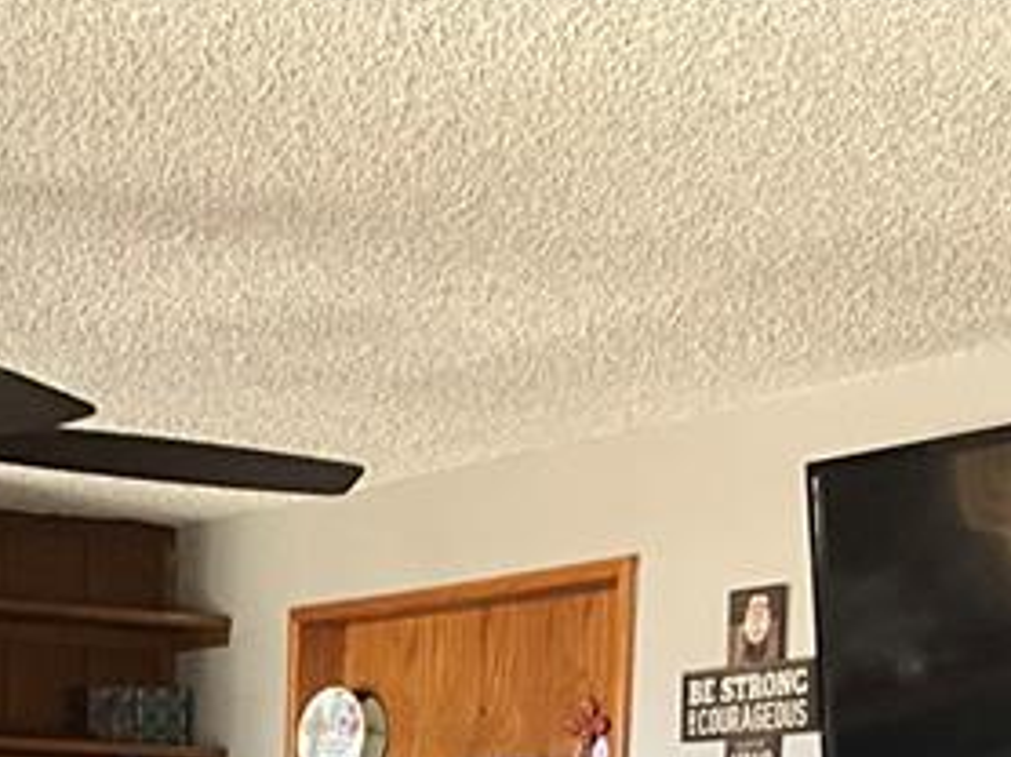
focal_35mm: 107
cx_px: 258
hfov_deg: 18.3
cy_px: 1374
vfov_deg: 12.6
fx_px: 3122
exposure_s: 1/60
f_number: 1.8
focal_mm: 3
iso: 125
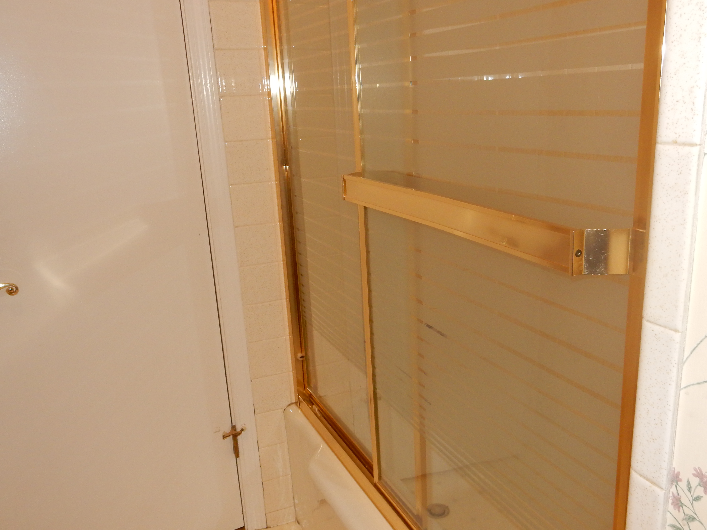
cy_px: 292
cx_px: 402
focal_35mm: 31
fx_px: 633
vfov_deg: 45.4
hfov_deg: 58.1
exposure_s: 1/30
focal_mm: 4.5
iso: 200
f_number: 3.7
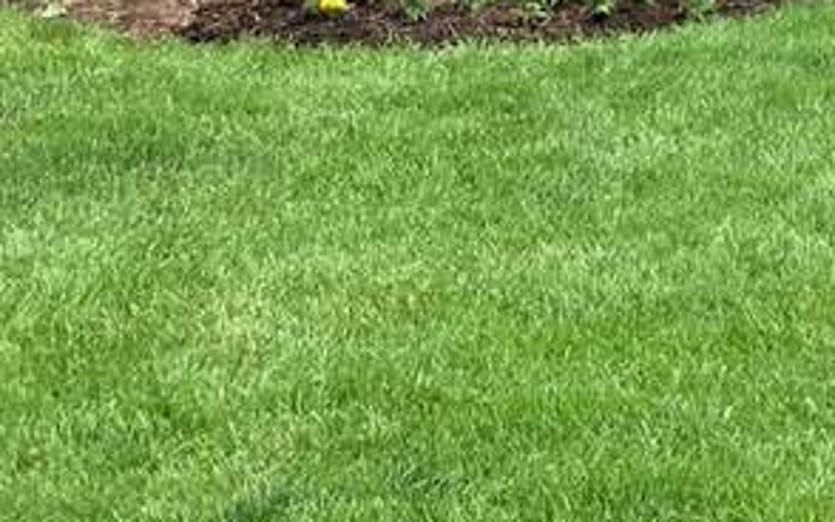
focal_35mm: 120
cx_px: 1500
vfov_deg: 10.0
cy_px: -570
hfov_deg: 15.1
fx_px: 2732
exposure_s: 1/1076
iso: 25
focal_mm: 4.25
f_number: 1.8
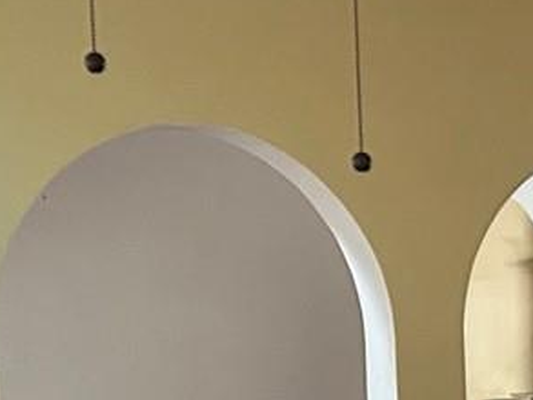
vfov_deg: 10.1
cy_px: 633
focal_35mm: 142
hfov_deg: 13.1
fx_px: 2187
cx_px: 795
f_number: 1.5
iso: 500
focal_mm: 5.7
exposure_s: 1/40
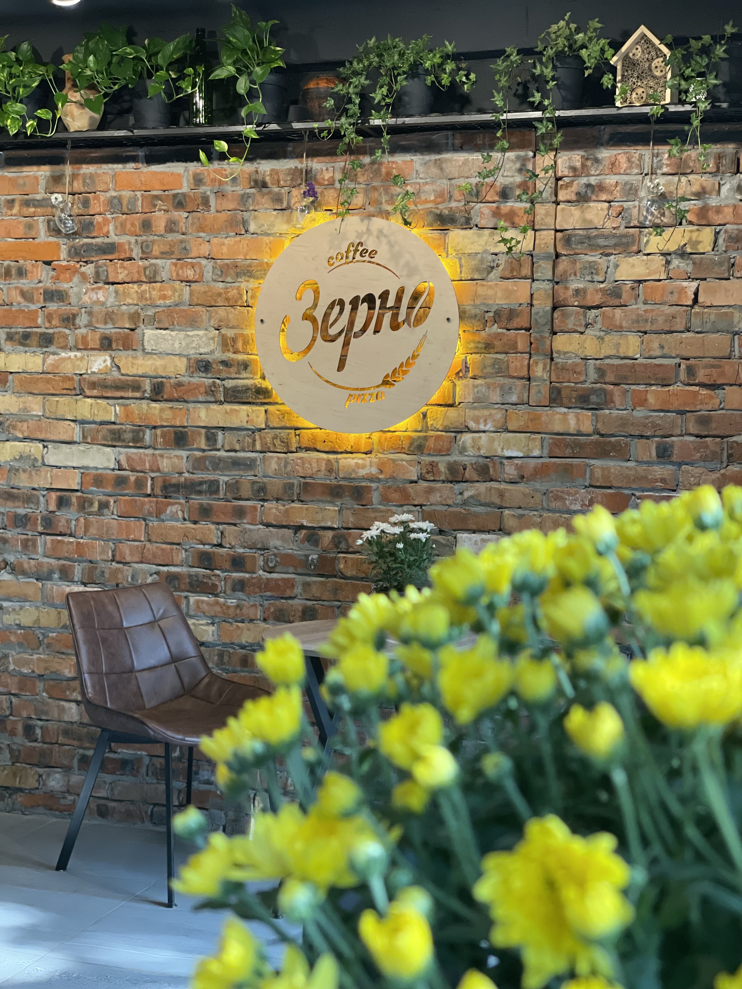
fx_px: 1486
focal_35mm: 52
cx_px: 371
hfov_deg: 28.0
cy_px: 494
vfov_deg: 36.8
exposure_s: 1/122
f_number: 2
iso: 200
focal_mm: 6
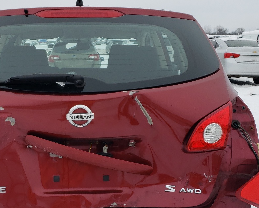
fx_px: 399
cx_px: 84
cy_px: 158
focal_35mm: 52
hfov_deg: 35.6
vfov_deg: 28.7
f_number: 1.5
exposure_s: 1/250
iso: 50
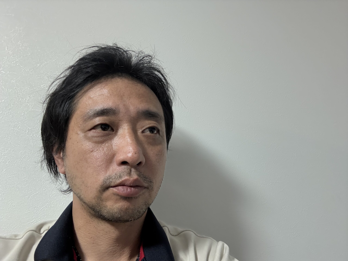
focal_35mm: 23
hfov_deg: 73.9
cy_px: 130
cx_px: 174
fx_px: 231
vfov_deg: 58.9
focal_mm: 2.69
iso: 320
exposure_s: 1/50
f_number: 1.9
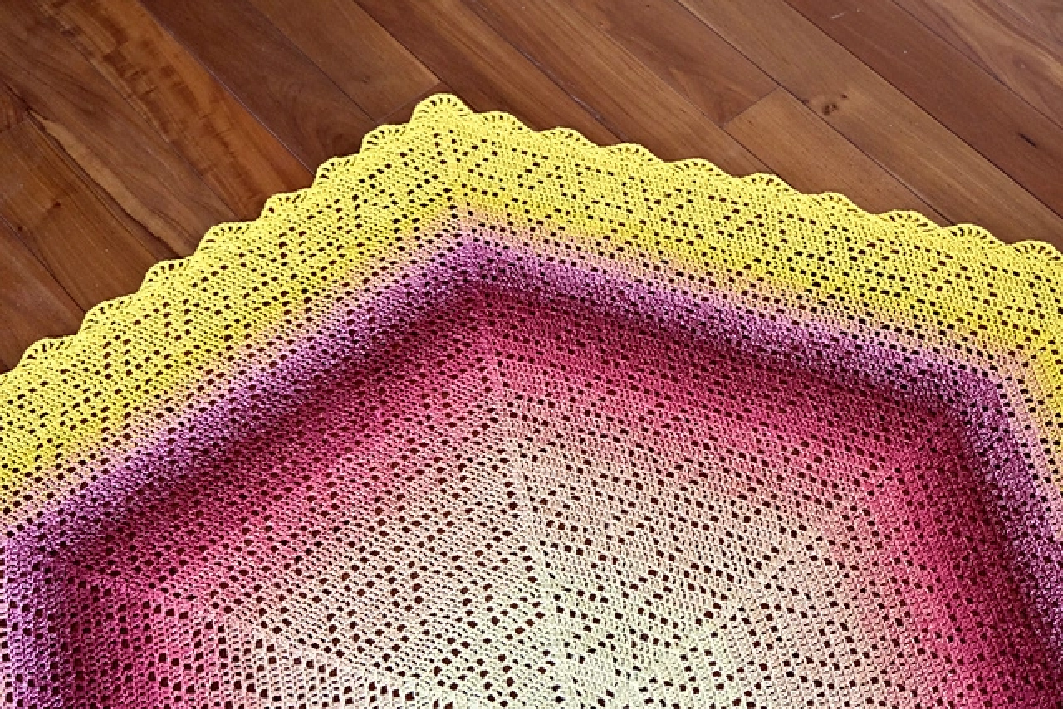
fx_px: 1506
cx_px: 532
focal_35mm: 51
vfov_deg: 26.5
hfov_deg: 38.9
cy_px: 354
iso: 3200
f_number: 4
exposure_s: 1/105
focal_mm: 34.2
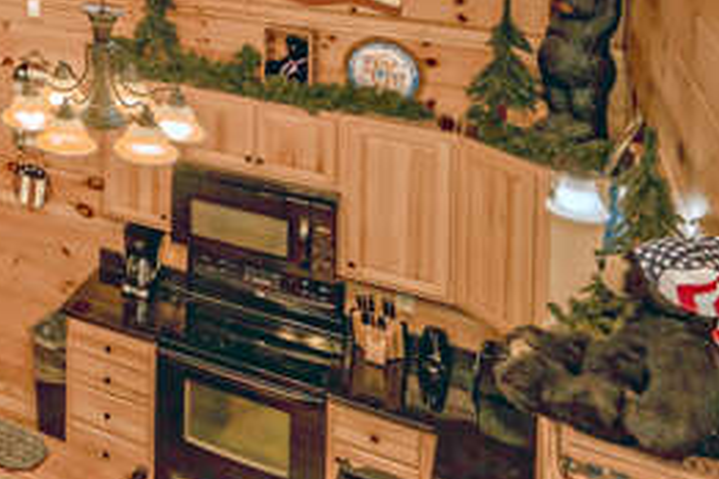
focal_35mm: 47
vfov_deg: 25.0
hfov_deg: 30.0
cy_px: -138
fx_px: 939
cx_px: -286
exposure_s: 1/160
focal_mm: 16
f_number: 7.1
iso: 1600
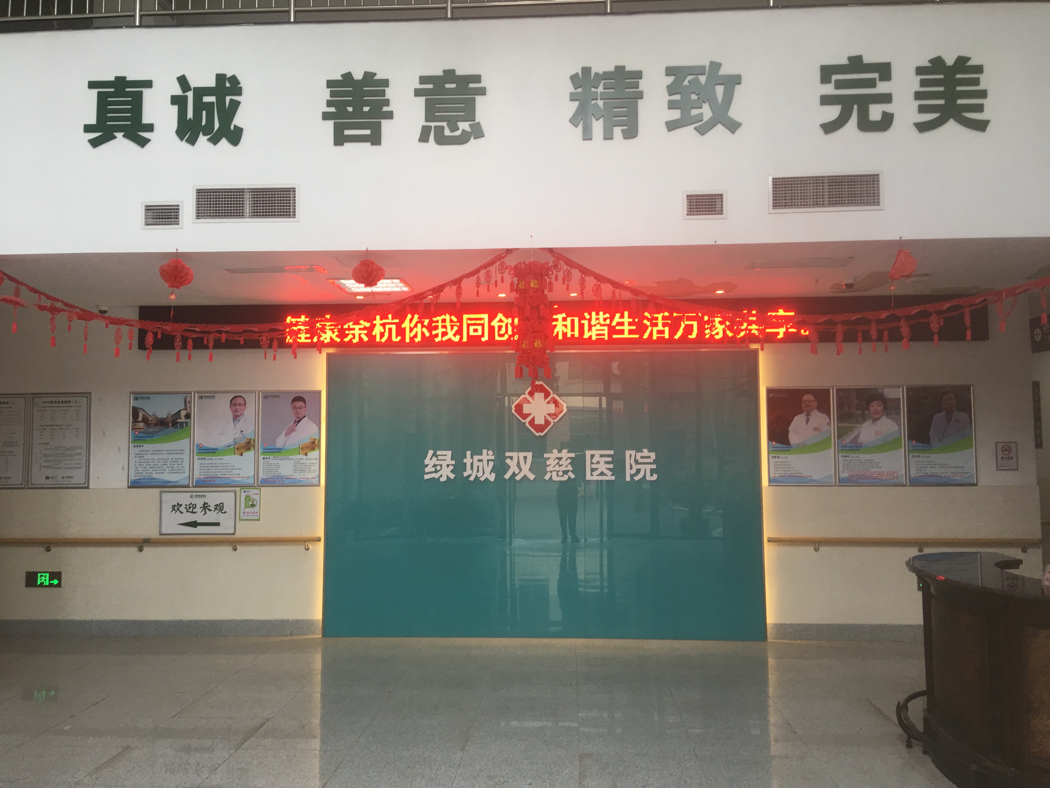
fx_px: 880
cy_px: 394
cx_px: 525
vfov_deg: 48.2
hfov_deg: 61.7
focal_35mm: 29
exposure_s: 1/33
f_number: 2.2
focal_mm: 4.15
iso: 25
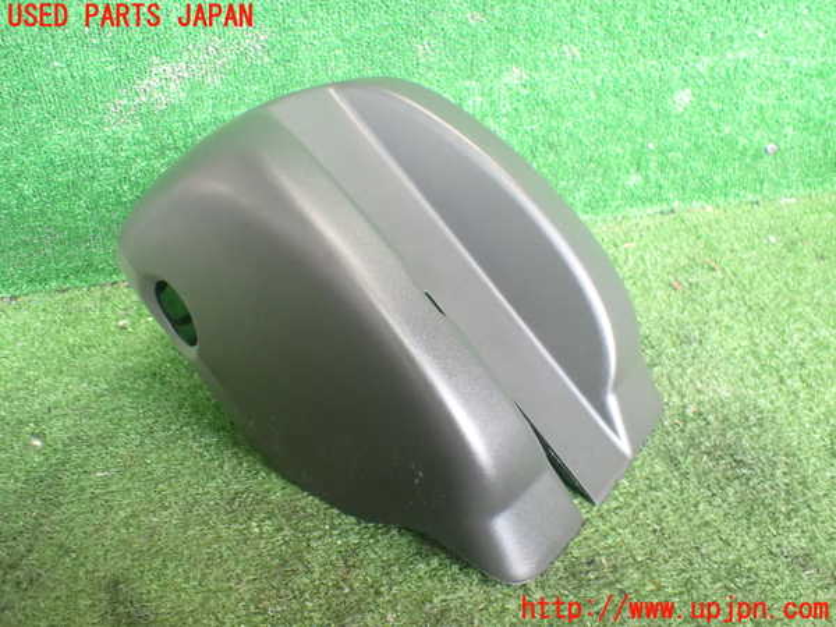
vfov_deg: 46.8
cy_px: 314
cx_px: 418
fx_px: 725
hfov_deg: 60.0
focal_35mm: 30
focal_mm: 5.4
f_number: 2.3
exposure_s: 1/80
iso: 800
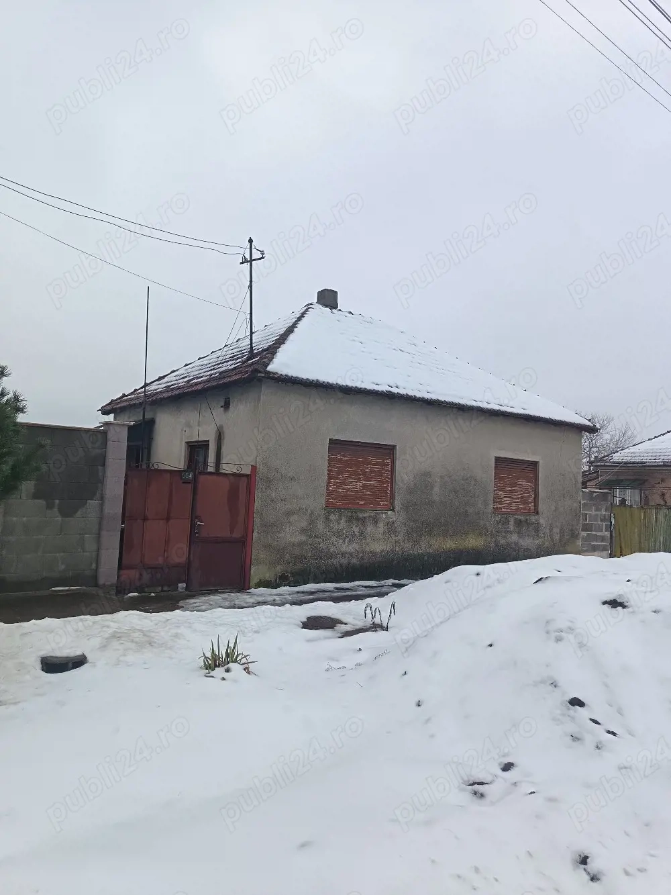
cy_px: 448
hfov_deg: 56.8
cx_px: 336
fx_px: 620
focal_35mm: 24
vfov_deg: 71.6
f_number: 1.75
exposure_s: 1/625
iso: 345
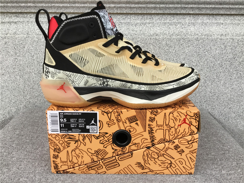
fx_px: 219
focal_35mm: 31
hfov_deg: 58.4
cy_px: 92
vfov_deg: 45.4
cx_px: 122
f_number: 2.4
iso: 32
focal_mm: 3.3
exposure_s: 1/33
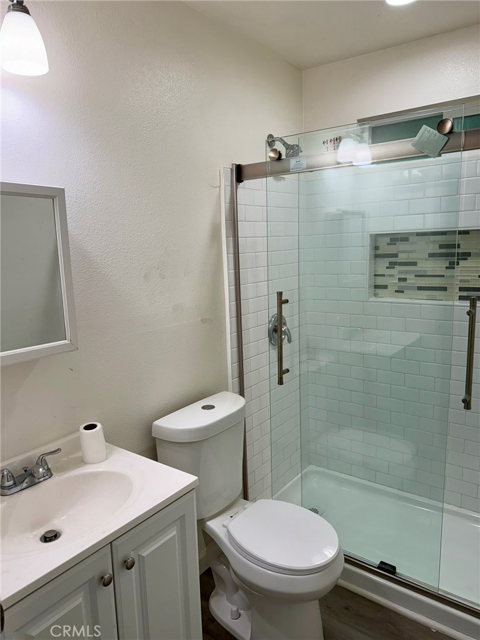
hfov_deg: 56.8
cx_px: 240
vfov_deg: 71.6
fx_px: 444
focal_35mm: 24
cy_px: 320
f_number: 1.78
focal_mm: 6.76
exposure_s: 1/160
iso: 80
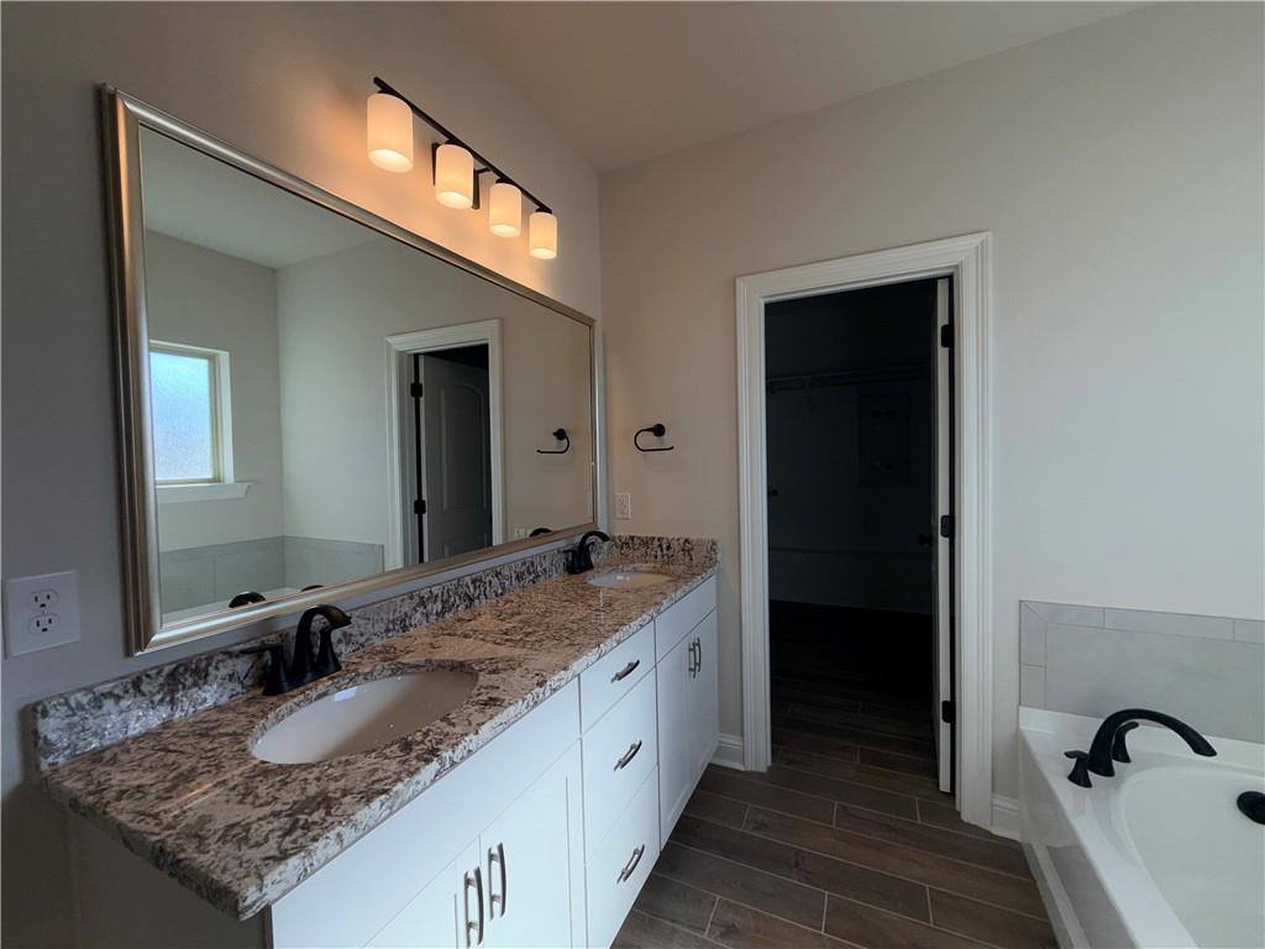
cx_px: 632
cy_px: 474
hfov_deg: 102.1
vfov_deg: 85.7
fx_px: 512
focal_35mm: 14
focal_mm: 2.22
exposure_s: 1/231
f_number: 2.2
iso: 16
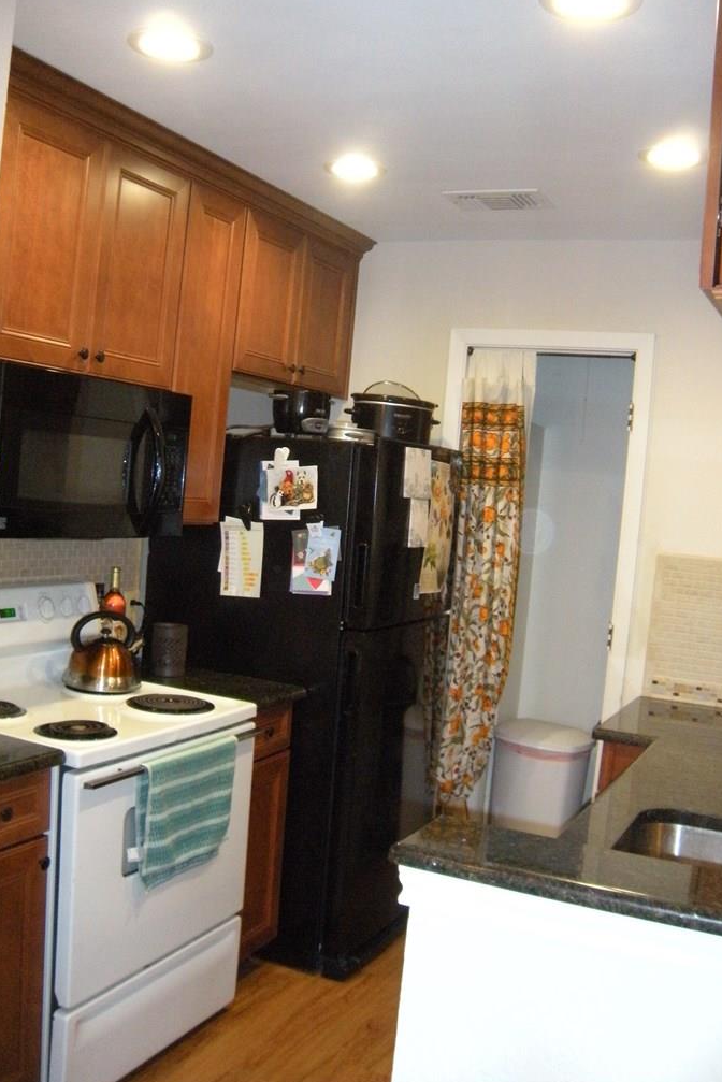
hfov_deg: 36.0
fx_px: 1112
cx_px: 355
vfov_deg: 51.9
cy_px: 539
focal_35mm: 37
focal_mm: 5.9
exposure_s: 1/30
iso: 400
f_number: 3.8
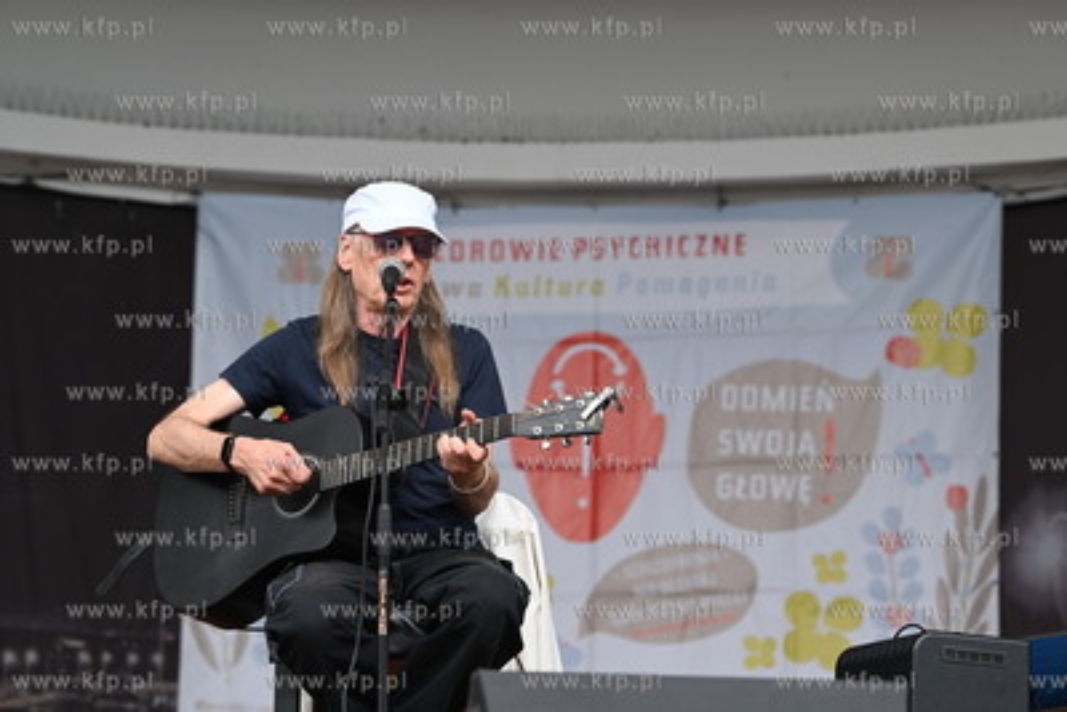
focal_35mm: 150
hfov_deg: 13.7
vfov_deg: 9.2
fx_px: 4447
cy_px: 356
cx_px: 534
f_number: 5.6
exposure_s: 1/250
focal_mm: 150
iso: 500
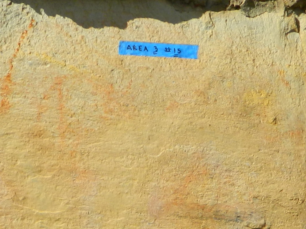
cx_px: 82
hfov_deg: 19.0
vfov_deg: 13.8
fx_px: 910
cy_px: 291
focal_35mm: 103
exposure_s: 1/200
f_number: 8.7
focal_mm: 4.5
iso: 80
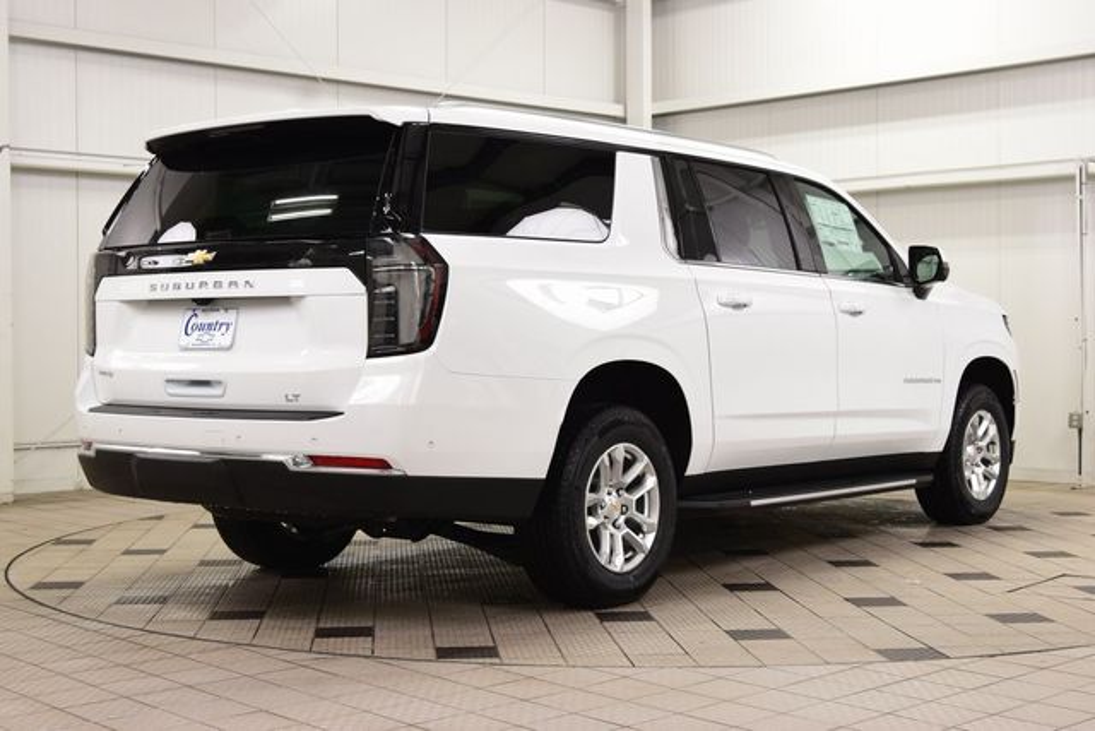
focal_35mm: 52
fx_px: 1597
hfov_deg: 37.8
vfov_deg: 25.8
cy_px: 366
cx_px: 548
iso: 720
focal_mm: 35
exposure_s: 1/30
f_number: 7.1
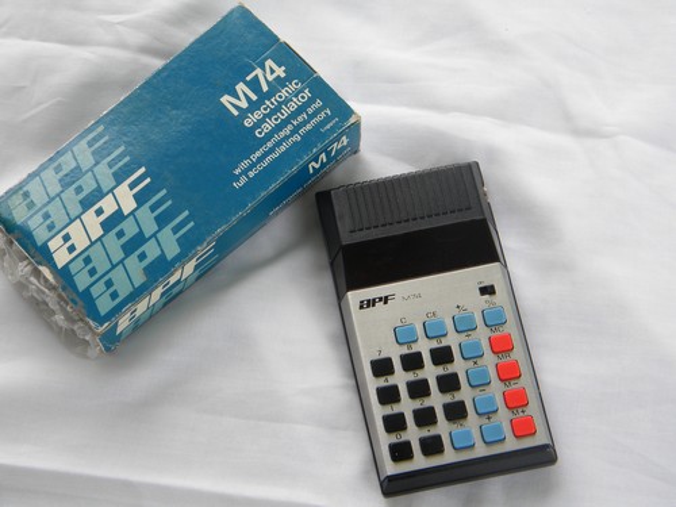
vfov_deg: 21.9
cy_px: 254
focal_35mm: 67
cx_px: 338
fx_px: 1308
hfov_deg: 29.0
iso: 80
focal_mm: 12.2
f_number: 4.3
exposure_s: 1/138
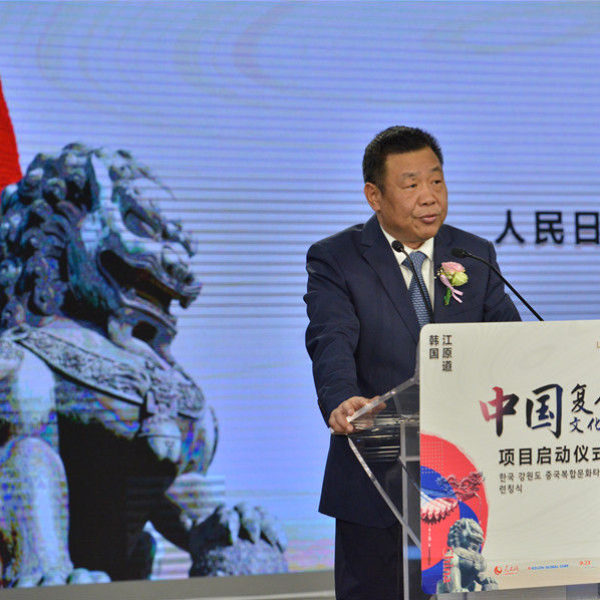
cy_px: 300
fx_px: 3138
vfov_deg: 10.9
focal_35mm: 160
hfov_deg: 10.9
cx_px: 418
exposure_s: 1/500
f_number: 7.1
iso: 2500
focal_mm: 125
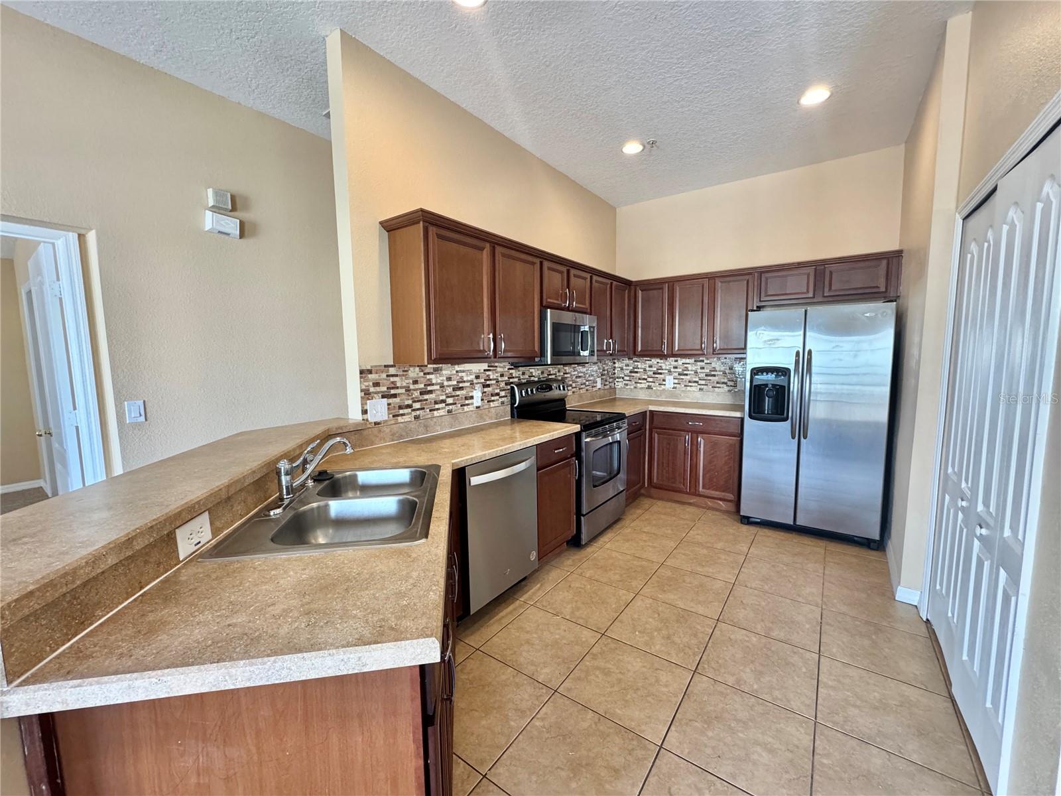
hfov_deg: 102.1
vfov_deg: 85.7
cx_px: 530
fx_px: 429
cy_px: 398
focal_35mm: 14
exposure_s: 1/60
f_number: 2.2
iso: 320
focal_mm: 2.22
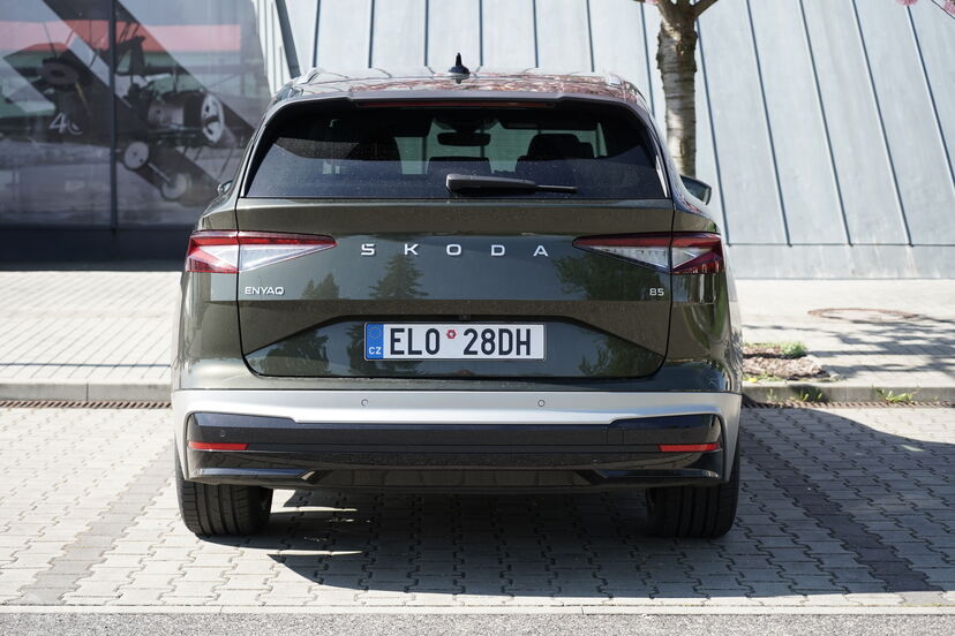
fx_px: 1777
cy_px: 318
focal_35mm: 67
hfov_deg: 30.1
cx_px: 478
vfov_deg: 20.3
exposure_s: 1/640
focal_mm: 67
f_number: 4
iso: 250
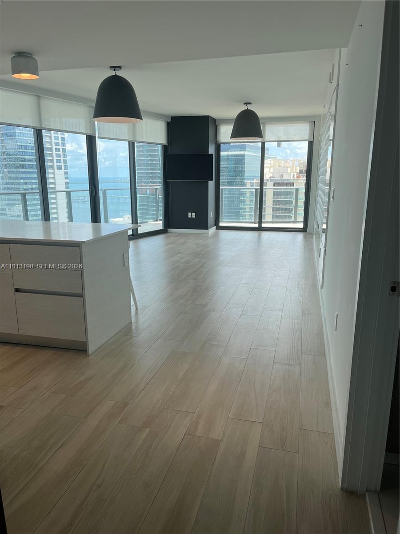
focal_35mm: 26
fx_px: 401
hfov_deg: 53.1
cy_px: 267
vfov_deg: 67.3
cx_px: 200
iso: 50
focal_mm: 5.1
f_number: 1.6
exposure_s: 1/787
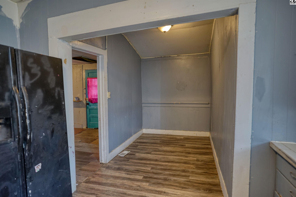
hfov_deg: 84.0
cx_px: 148
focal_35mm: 20
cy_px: 98
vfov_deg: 61.9
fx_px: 164
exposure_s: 1/60
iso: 640
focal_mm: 20
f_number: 2
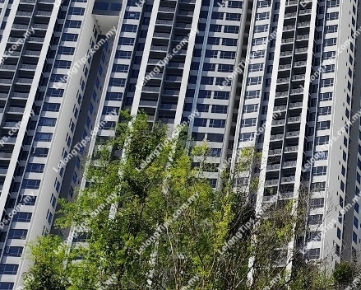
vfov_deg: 19.6
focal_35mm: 78
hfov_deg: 22.6
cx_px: 425
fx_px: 834
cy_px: 76
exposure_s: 1/1553
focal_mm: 6.19
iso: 50
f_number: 1.65
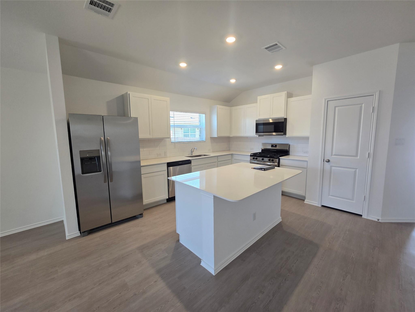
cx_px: 208
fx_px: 156
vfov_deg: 89.9
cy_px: 156
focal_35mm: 13
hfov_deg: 106.2
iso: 100
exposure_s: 1/60
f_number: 2.2
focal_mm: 2.2
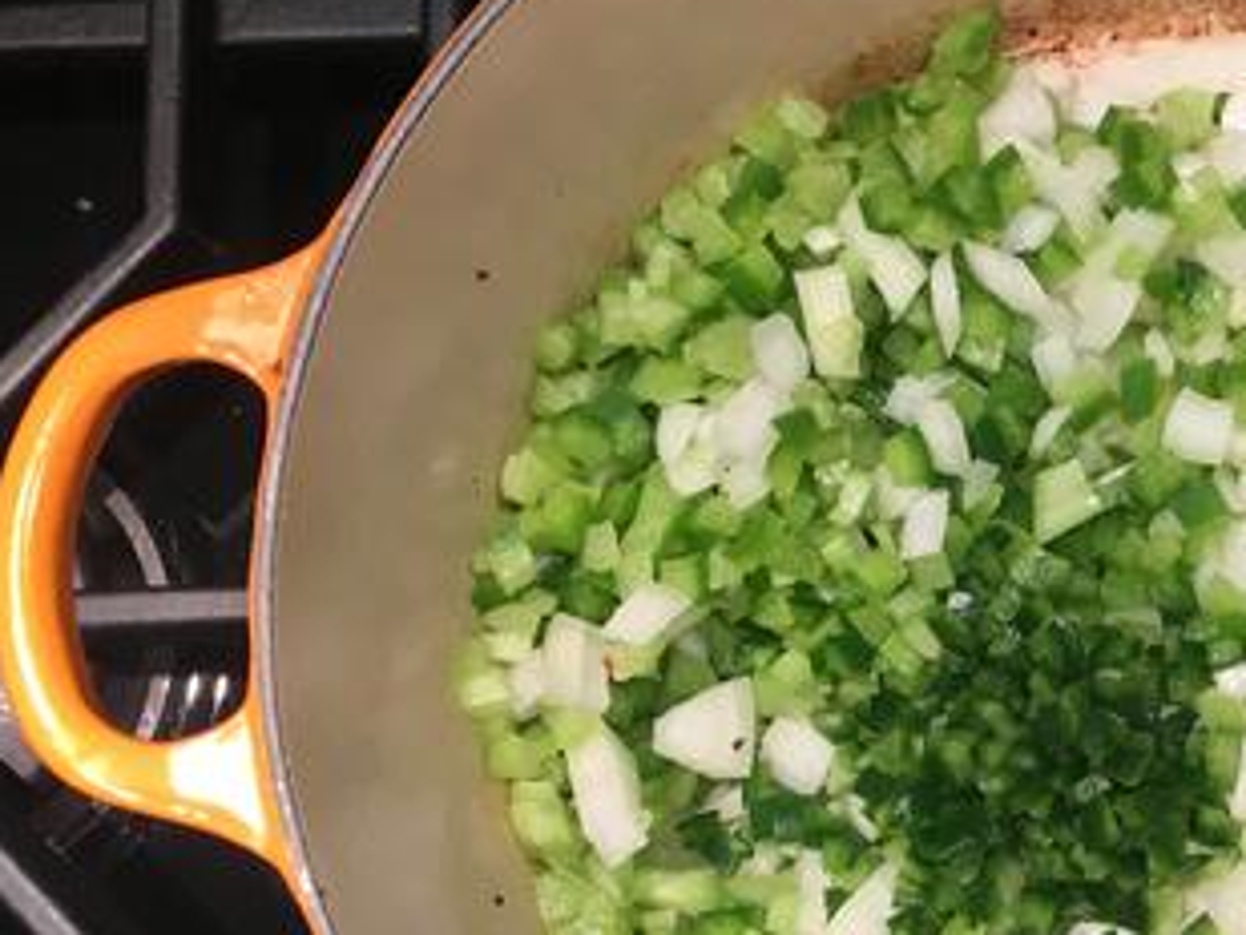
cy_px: 552
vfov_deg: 24.4
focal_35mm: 60
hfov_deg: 30.4
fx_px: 2161
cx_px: 1181
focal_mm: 4.15
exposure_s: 1/30
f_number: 2.2
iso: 50
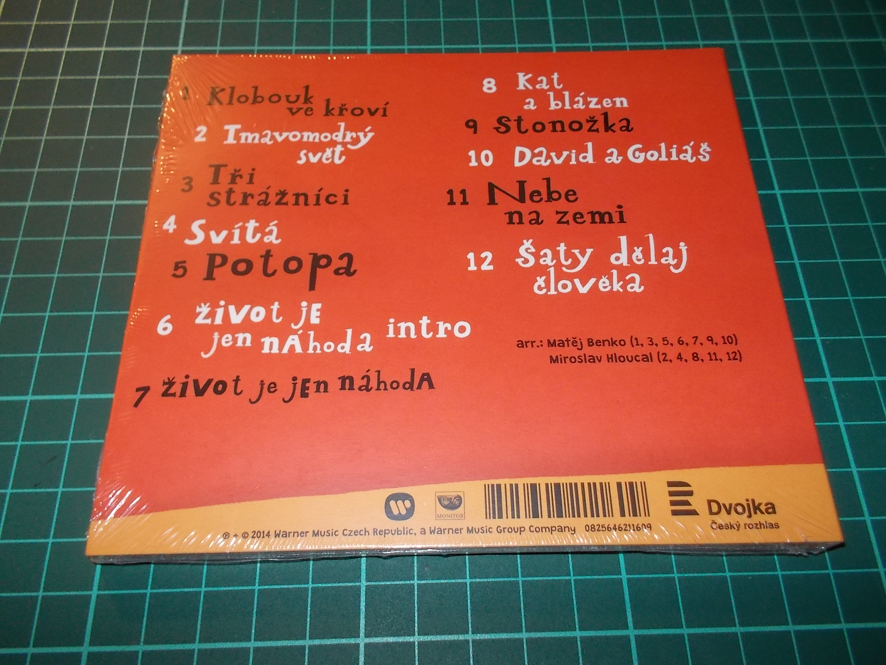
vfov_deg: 48.2
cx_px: 443
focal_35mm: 29
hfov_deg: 61.7
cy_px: 332
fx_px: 742
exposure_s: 1/30
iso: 200
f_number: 3.3
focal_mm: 4.1
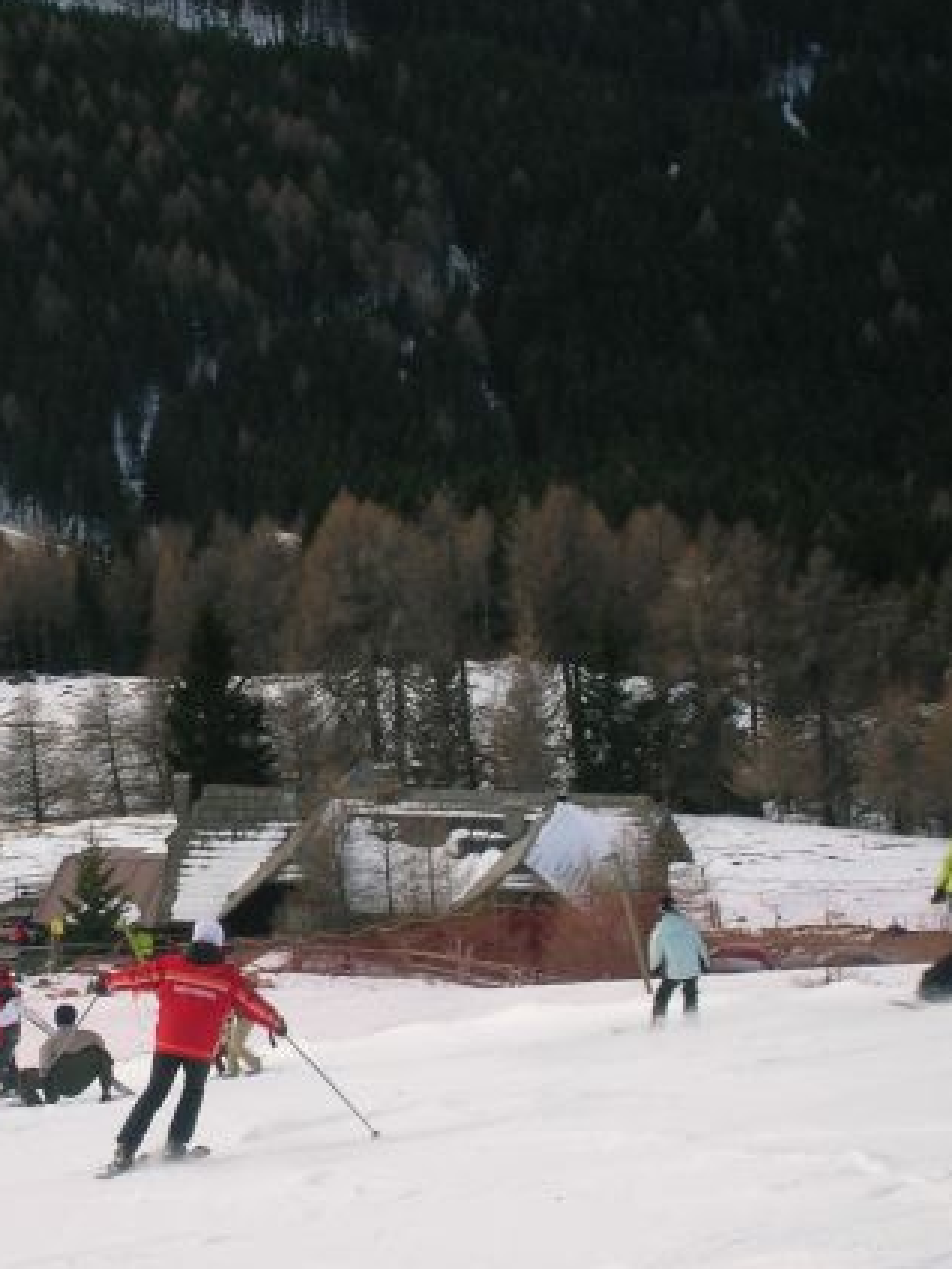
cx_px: 207
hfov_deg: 9.6
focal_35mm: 154
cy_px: 699
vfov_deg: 12.8
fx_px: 5647
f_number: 8.2
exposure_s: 1/56
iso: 50
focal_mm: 17.1
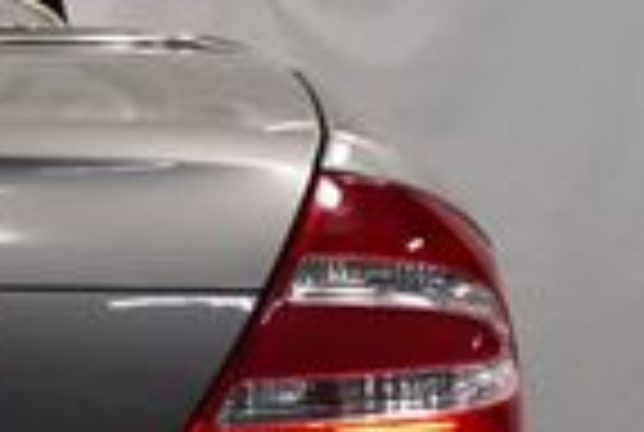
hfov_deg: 10.0
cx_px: -428
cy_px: 387
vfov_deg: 7.0
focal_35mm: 197
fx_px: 3531
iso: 800
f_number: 3.8
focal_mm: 22
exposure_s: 1/200
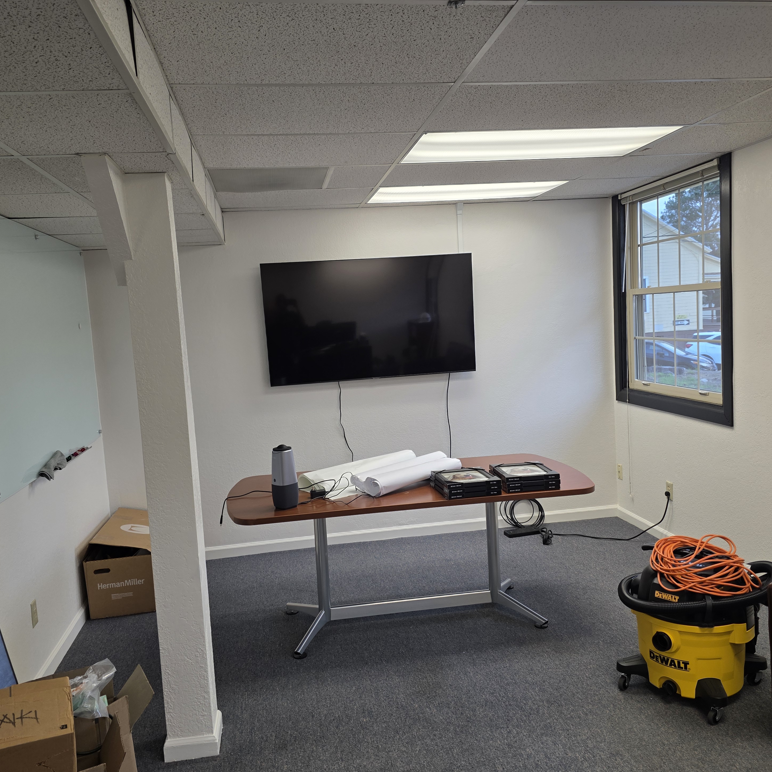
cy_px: 381
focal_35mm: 28
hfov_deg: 57.3
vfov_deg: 57.3
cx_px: 396
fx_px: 706
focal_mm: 6.3
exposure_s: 1/120
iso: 80
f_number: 1.7
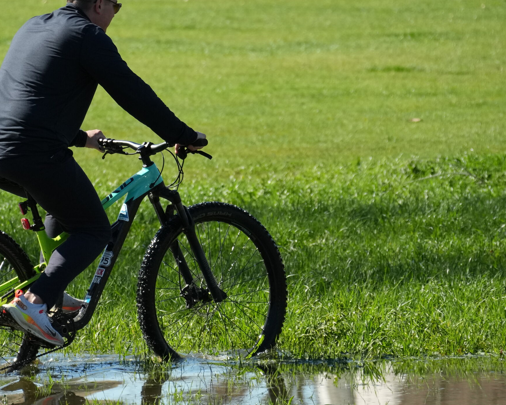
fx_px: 7428
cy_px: 185
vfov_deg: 3.1
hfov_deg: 3.9
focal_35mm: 496
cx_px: 123
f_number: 7.1
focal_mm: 213
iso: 1250
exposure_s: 1/2500
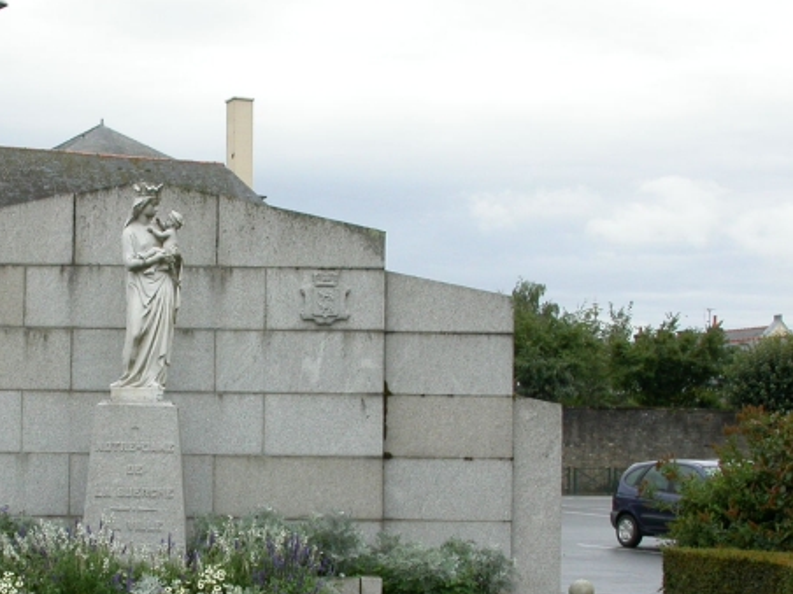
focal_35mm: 77
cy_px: 410
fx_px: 1764
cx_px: 202
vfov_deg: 19.1
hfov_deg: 25.1
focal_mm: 10.6
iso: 100
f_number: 5.8
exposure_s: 1/270
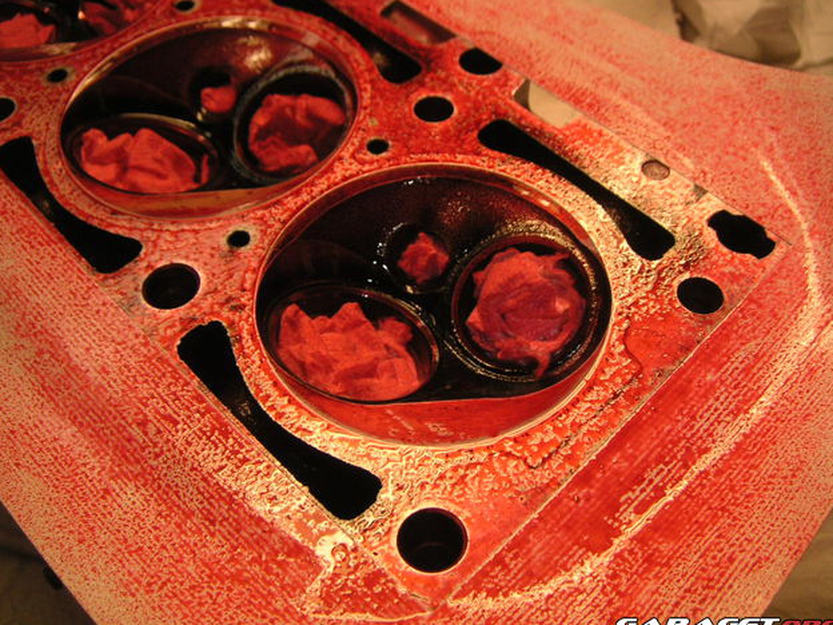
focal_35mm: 39
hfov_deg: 47.9
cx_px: 416
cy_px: 318
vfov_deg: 36.8
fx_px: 938
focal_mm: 6
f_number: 2.8
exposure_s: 1/45
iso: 80
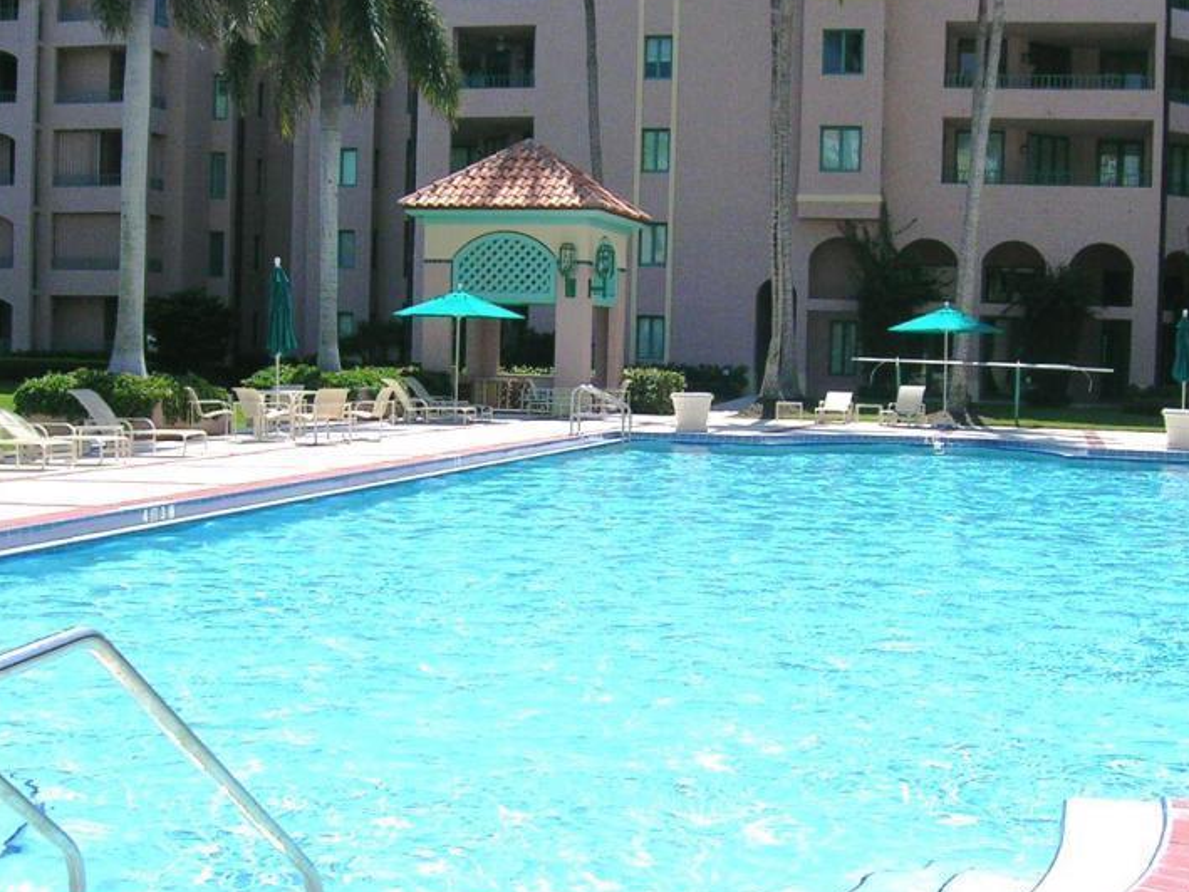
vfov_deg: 28.0
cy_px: 456
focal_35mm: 52
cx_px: 657
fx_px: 1786
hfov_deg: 36.8
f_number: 4.8
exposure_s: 1/630
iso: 50
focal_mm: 5.5
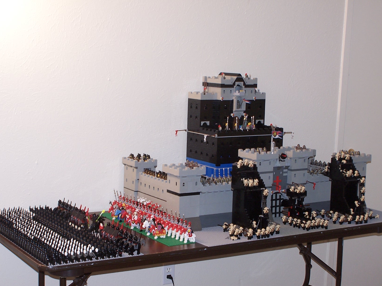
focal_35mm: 68
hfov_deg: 28.6
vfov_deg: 21.6
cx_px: 192
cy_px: 144
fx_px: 750
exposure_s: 1/8
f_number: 4
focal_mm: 11.1
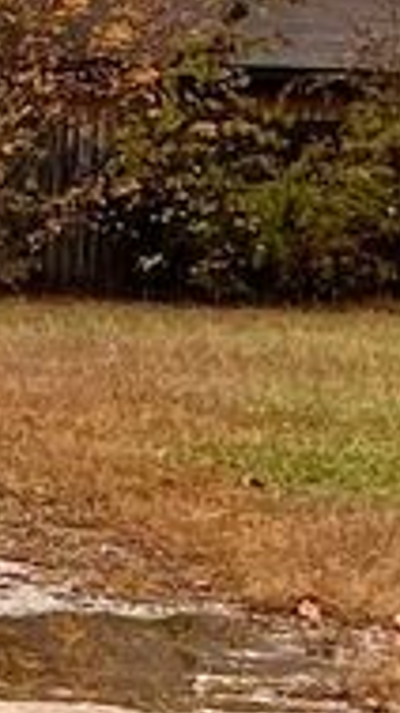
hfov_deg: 14.1
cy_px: 21
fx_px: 1417
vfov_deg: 26.9
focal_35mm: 75
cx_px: -343
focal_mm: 5.7
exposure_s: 1/604
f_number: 1.5
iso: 50
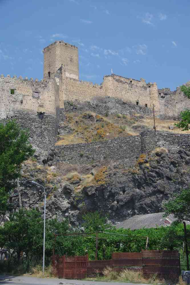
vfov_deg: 34.4
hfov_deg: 23.3
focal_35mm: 58
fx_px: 461
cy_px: 142
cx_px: 95
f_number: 10
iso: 200
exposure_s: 1/60
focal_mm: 38.8
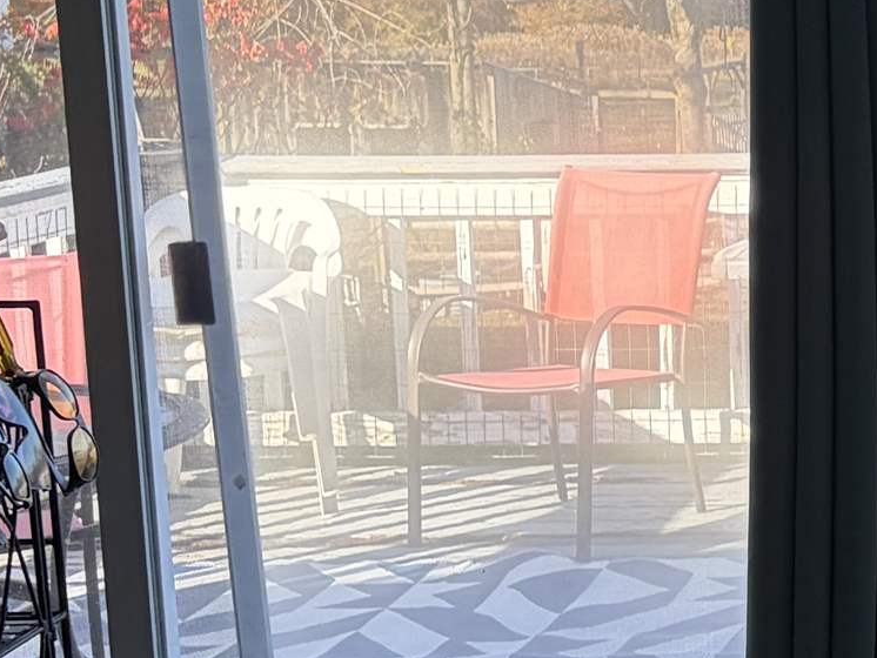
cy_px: 256
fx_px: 2712
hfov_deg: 16.4
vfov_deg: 13.8
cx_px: 1398
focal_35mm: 107
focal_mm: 5.96
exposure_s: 1/433
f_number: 1.6
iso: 50
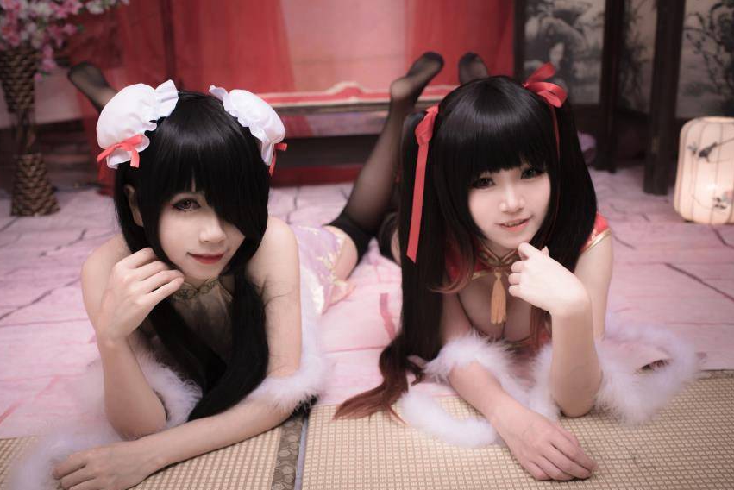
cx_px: 351
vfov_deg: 36.0
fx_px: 755
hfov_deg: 51.9
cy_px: 258
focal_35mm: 37
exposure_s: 1/160
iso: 200
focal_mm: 35
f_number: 3.5
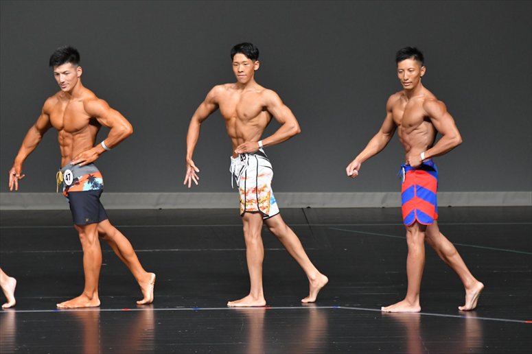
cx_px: 266
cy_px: 177
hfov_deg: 7.2
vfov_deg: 4.8
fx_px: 4210
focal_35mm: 285
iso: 4000
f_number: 5.6
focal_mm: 190
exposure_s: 1/400
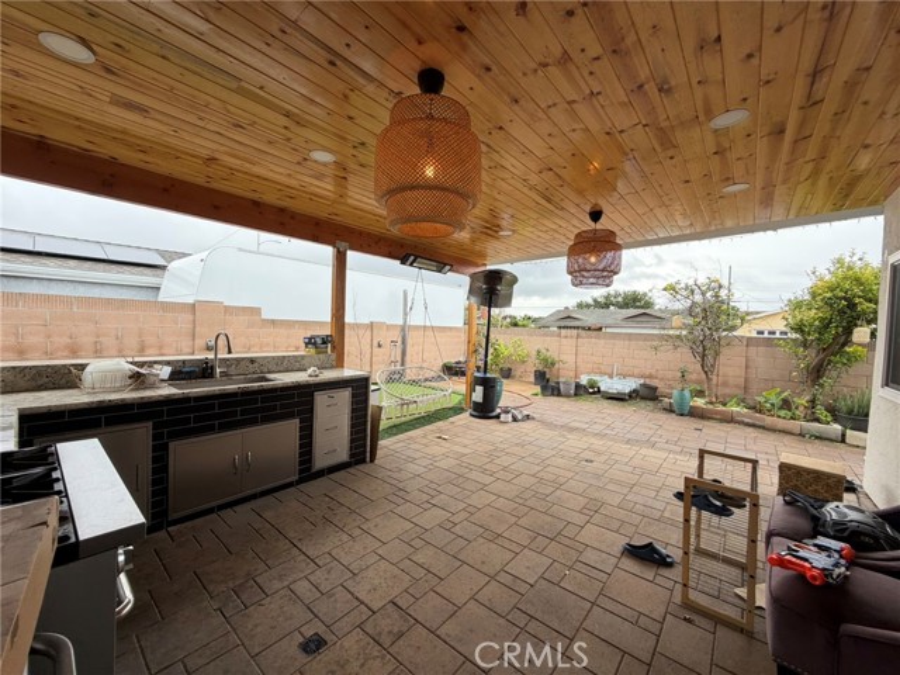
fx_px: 364
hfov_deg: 102.1
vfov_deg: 85.7
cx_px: 450
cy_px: 338
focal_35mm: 14
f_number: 2.2
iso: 40
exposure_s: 1/220
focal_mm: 2.22
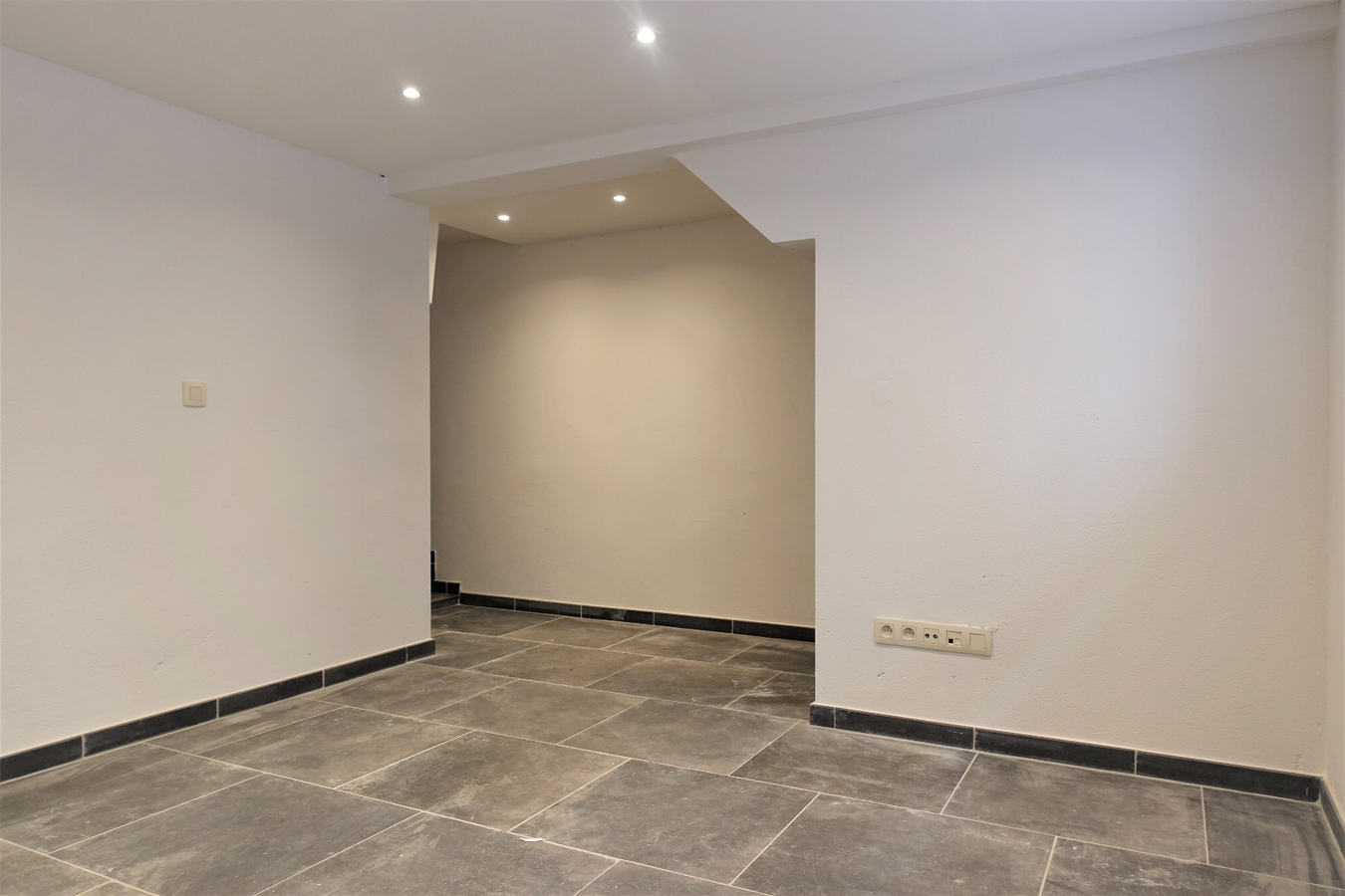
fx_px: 897
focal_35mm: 24
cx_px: 672
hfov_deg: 73.7
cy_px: 448
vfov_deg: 53.1
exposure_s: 1/30
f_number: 2.8
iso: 125
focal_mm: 8.8
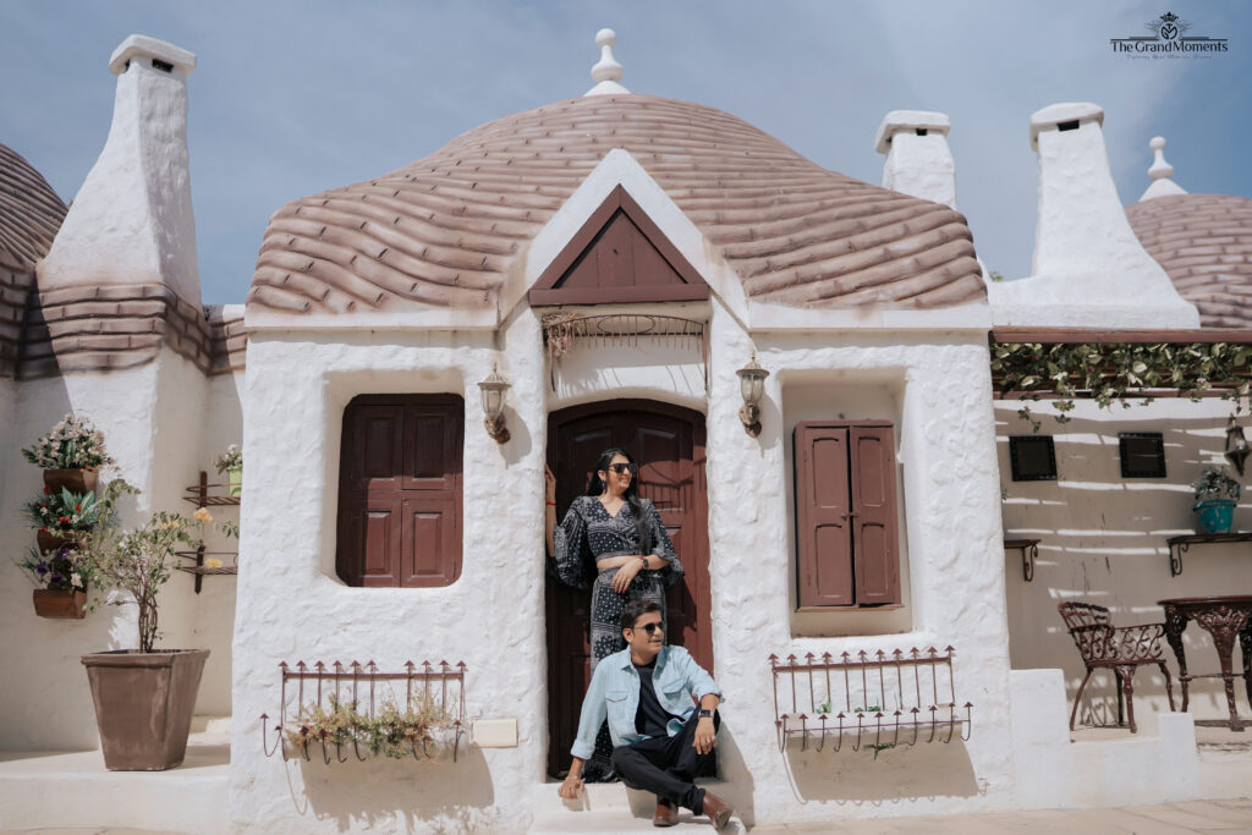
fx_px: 1217
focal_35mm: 35
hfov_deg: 54.4
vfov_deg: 37.9
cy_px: 418
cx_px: 626
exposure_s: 1/6400
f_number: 1.8
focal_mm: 35
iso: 50
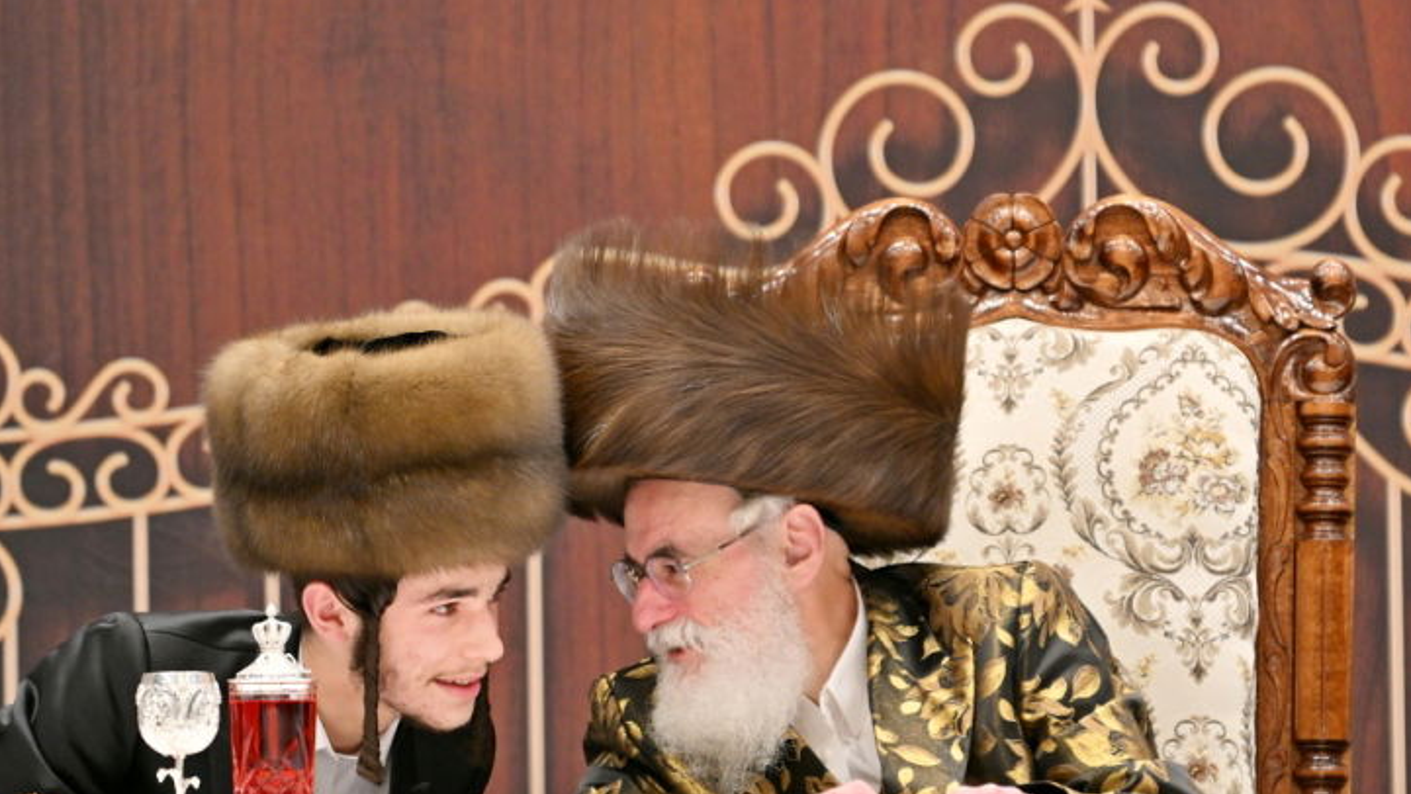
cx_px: 781
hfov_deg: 4.8
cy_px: 573
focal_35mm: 446
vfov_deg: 2.7
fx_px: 16691
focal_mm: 200
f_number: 2.8
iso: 160
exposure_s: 1/250
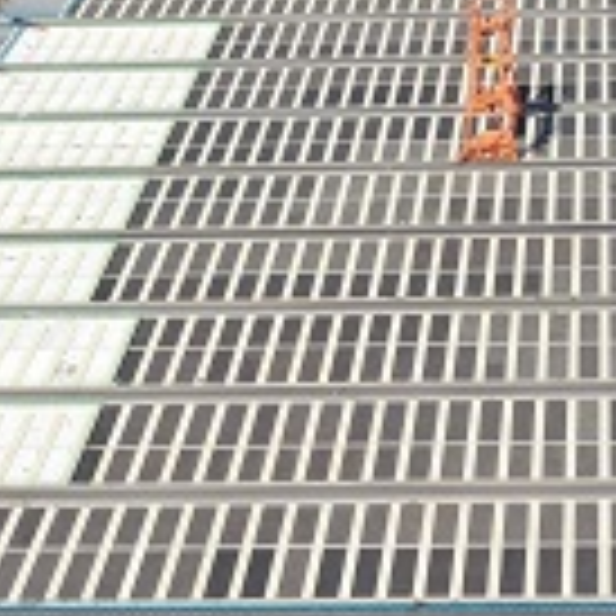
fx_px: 2094
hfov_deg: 16.5
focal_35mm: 104
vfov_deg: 16.5
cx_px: 535
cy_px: 54
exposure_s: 1/400
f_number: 6.3
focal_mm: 10.26
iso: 100
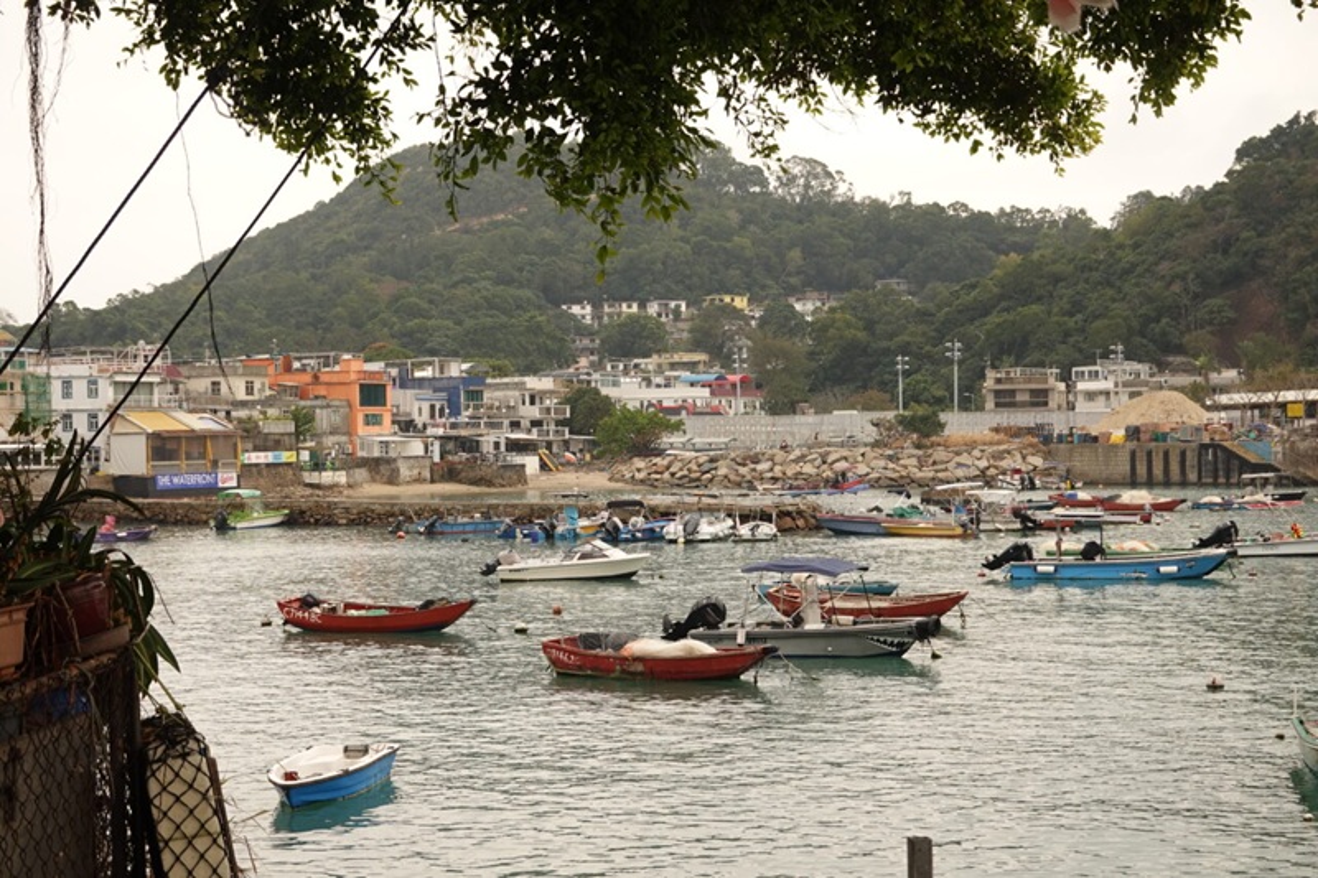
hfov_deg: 31.4
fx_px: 2342
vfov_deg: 21.2
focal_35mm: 64
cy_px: 439
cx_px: 659
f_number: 4
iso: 125
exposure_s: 1/640
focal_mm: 23.39
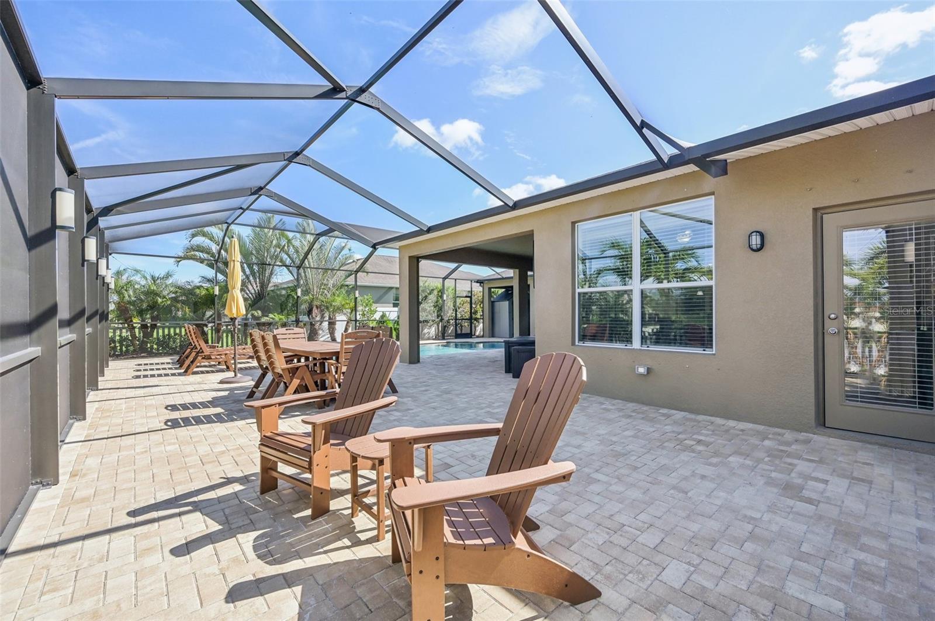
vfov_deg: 81.1
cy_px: 310
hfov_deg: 104.3
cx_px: 468
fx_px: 363
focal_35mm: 14
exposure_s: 1/320
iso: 400
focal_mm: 14
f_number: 8
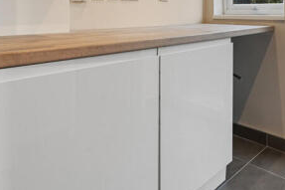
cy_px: 14
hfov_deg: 58.5
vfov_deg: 37.9
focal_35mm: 32
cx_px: 162
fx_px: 253
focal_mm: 14
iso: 400
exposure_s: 1/8
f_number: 8
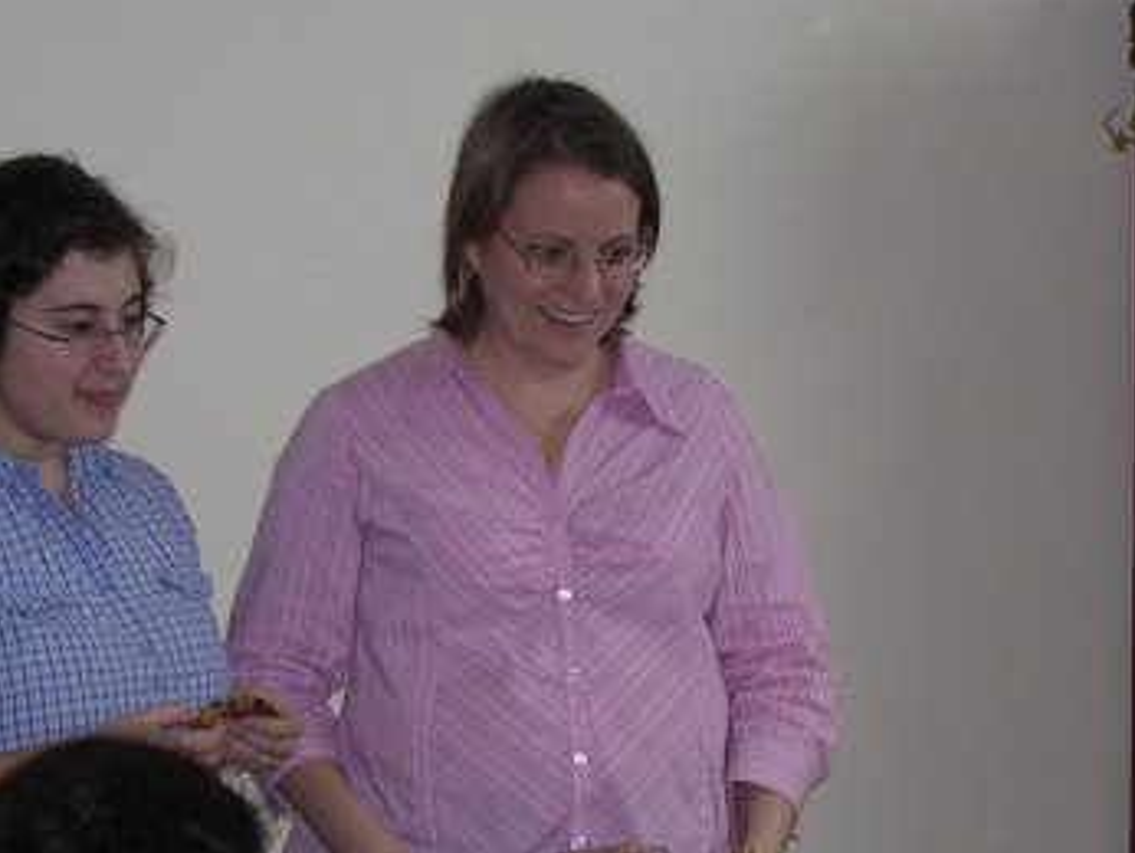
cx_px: 672
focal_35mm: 98
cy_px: 751
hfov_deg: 20.0
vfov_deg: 15.0
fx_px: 3215
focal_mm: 8
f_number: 3.2
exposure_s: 1/60.1
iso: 159
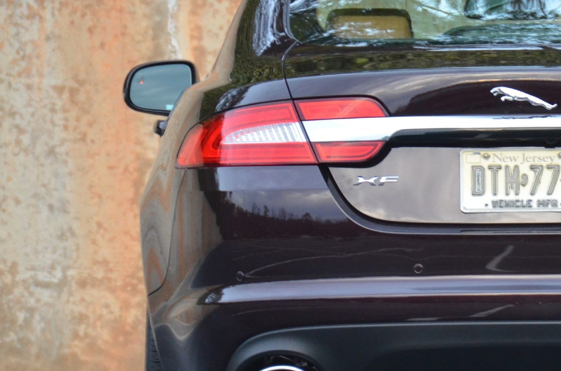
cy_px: 197
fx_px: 10107
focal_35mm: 650
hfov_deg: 3.2
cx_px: 522
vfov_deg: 2.1
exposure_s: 1/50
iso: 1600
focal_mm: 200
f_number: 5.6
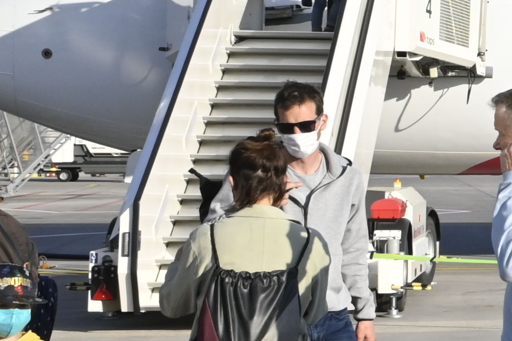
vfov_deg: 9.8
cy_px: 33
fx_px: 1976
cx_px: 1279
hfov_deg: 11.7
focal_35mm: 139
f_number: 10
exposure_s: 1/1000
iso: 800
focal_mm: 24
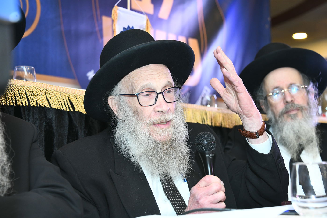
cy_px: 109
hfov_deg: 28.1
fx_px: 654
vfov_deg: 18.9
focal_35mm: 72
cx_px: 164
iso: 1600
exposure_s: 1/200
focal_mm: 72
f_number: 5.6
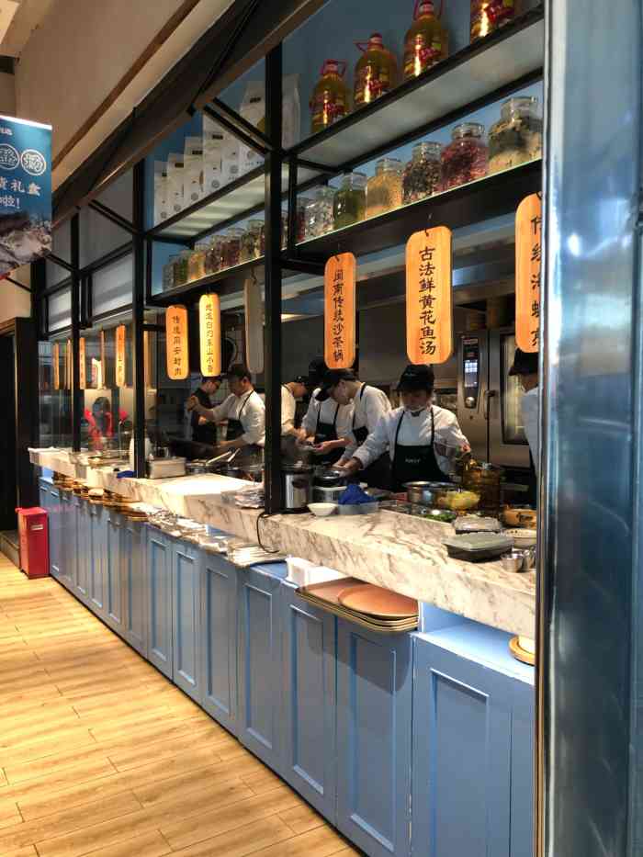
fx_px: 693
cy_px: 428
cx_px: 322
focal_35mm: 28
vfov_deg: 63.4
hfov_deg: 49.8
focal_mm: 4
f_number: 1.8
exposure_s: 1/17
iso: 40
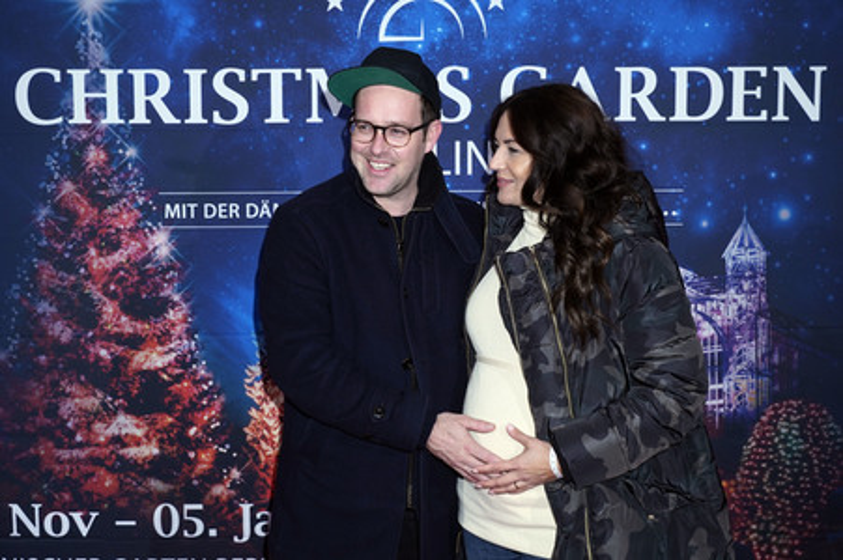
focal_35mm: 39
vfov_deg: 34.2
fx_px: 913
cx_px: 422
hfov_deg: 49.6
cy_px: 280
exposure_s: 1/200
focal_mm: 39
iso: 640
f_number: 6.3
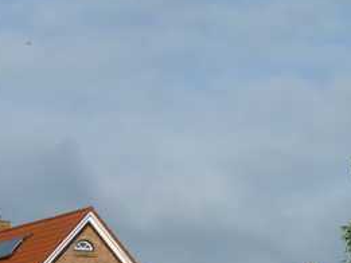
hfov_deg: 7.6
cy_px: 283
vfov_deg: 5.7
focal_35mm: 262
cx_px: 141
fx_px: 2658
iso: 100
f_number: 5.4
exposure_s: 1/800
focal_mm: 19.1
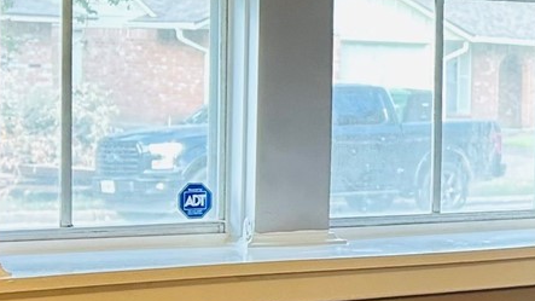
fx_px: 1858
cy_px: 201
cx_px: 839
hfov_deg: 15.0
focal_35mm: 131
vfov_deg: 9.2
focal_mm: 5.7
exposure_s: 1/60
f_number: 1.5
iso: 80
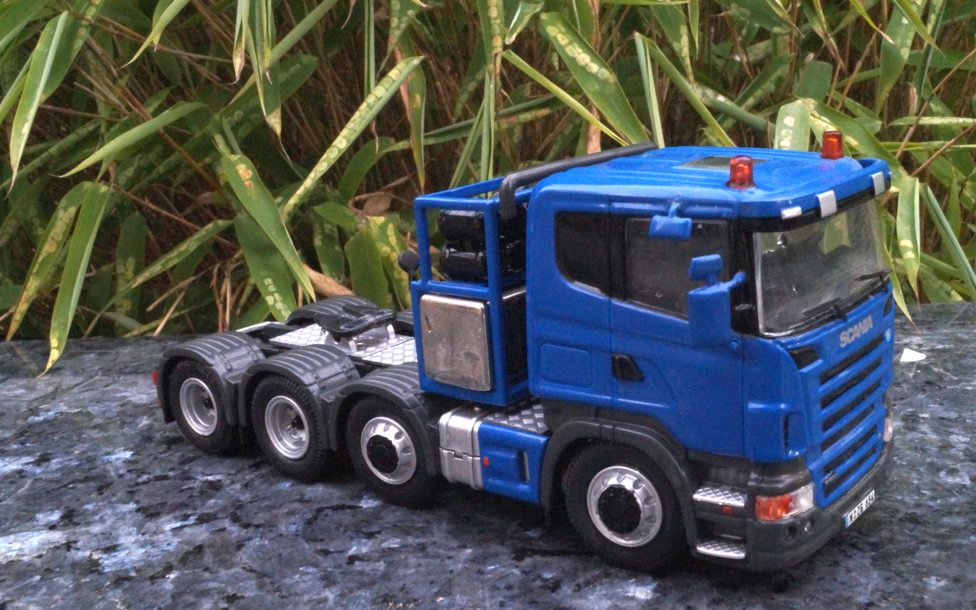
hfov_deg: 49.3
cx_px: 485
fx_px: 1064
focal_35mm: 40
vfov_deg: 32.0
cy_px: 324
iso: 3200
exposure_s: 1/25
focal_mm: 26
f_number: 25
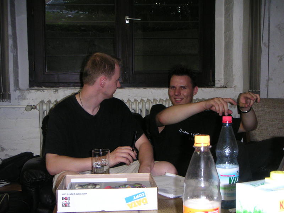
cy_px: 106
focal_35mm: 45
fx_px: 369
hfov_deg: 42.1
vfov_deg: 32.2
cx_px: 142
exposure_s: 1/45
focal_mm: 7
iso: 160
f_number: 2.9
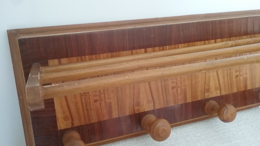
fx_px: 234
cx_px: 130
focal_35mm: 34
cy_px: 70
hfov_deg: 58.0
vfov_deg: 34.6
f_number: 2.2
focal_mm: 3.3
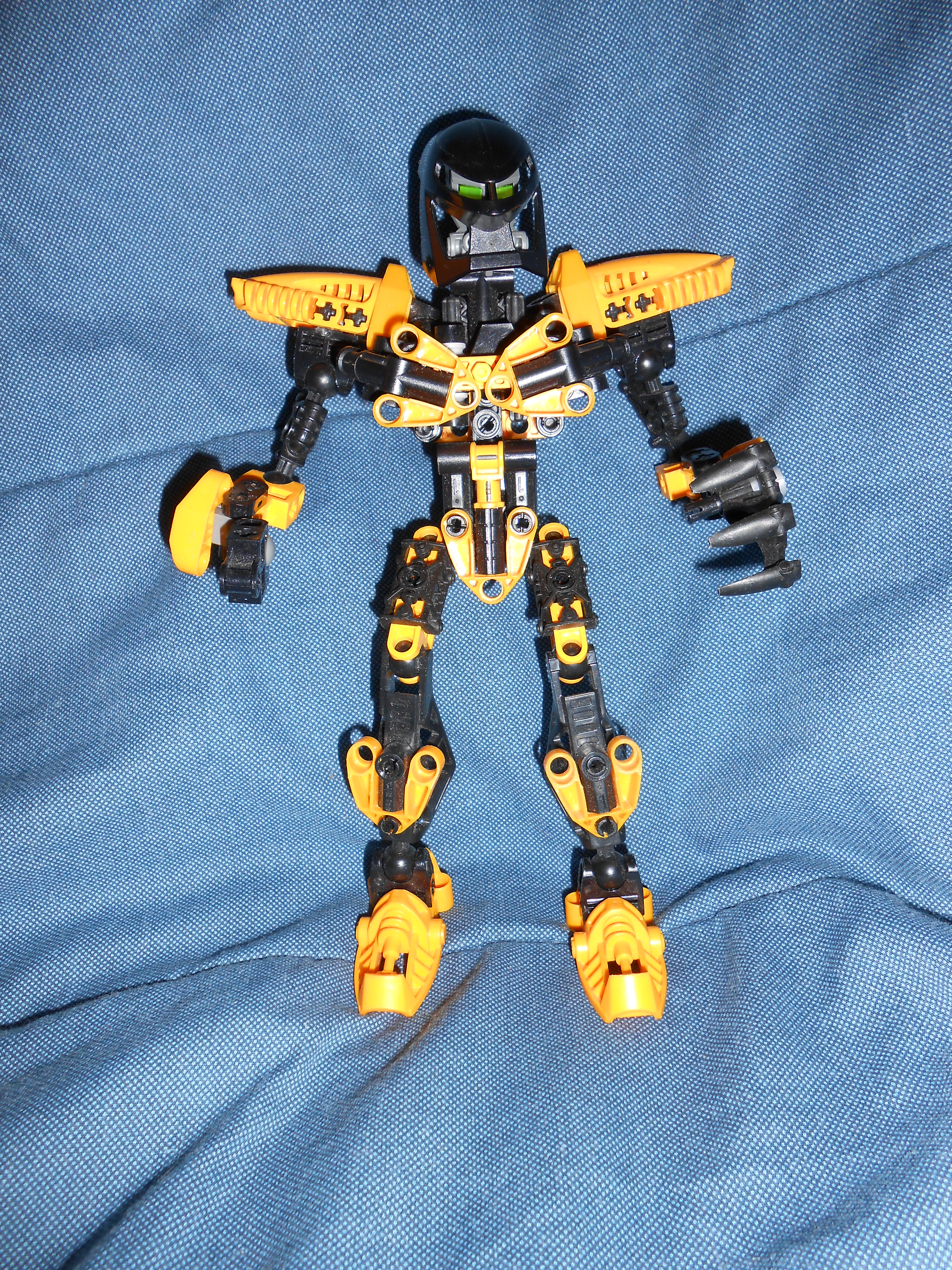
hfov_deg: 53.1
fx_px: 953
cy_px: 635
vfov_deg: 67.3
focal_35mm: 26
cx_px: 476
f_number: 3.5
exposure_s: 1/25
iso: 80
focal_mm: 4.6
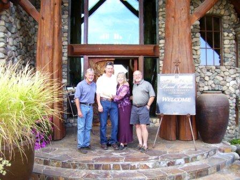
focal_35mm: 34
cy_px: 90
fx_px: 236
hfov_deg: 54.0
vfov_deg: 41.8
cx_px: 120
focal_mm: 5.6
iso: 80
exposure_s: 1/125
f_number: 2.7
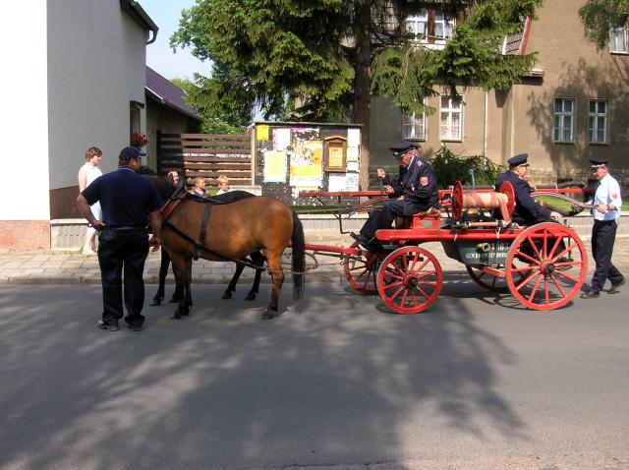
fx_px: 689
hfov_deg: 49.0
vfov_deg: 37.6
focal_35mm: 38
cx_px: 314
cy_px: 235
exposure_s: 1/192
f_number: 5
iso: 50
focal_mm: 6.4
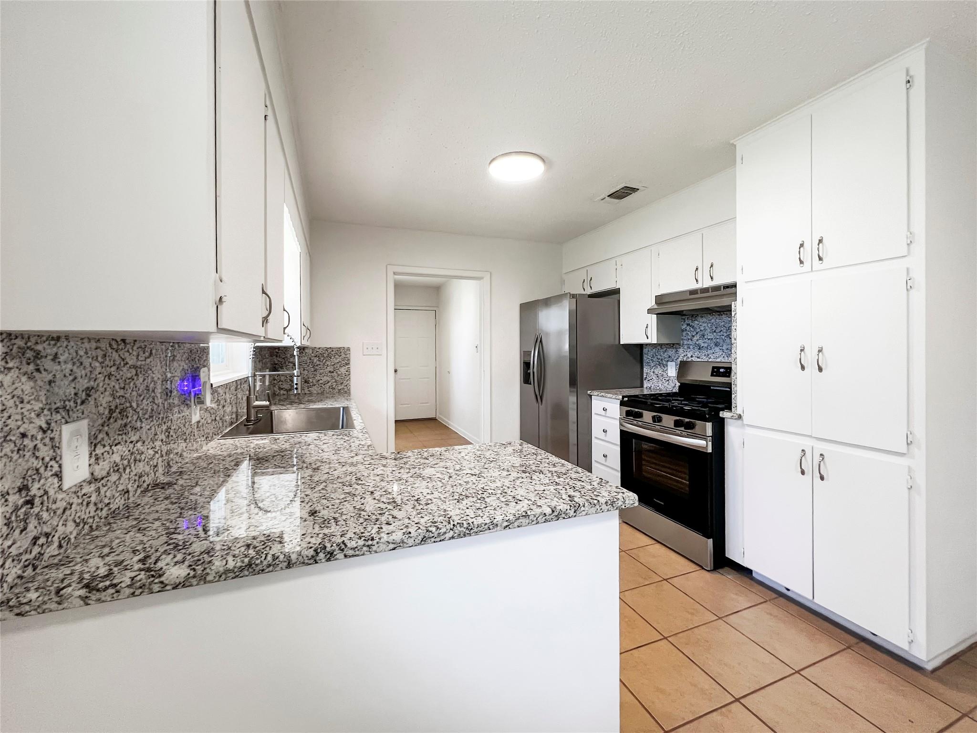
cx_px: 488
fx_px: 367
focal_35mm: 13
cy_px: 366
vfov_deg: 89.9
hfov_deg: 106.2
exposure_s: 1/120
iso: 200
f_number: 1.8
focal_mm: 1.57
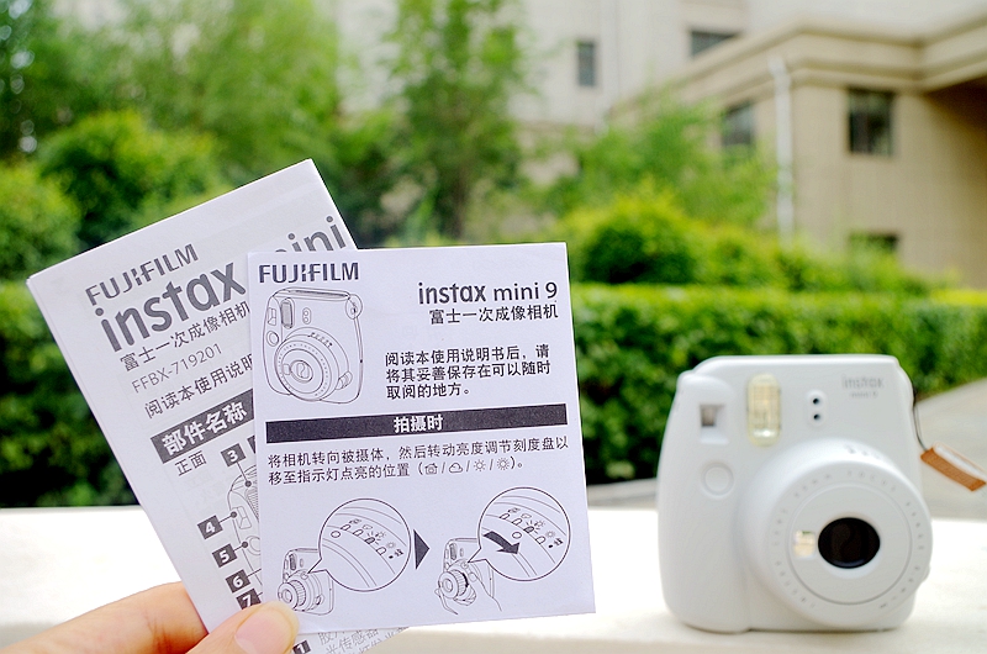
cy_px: 327
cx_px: 494
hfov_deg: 60.4
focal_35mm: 31
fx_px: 848
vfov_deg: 42.2
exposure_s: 1/100
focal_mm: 21.25
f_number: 5
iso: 100
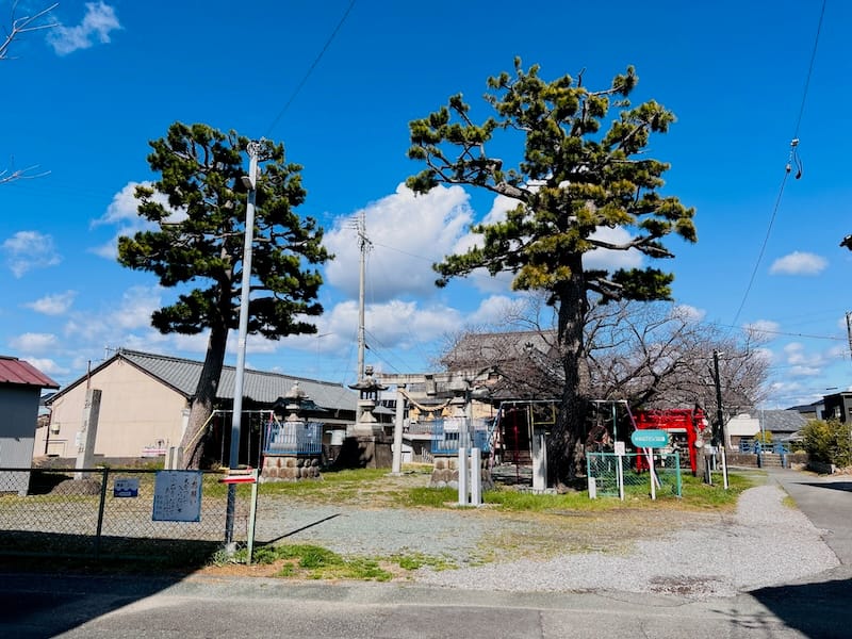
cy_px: 320
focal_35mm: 26
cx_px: 426
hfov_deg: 67.3
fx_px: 640
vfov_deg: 53.1
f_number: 1.5
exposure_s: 1/4831
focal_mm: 5.7
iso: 50
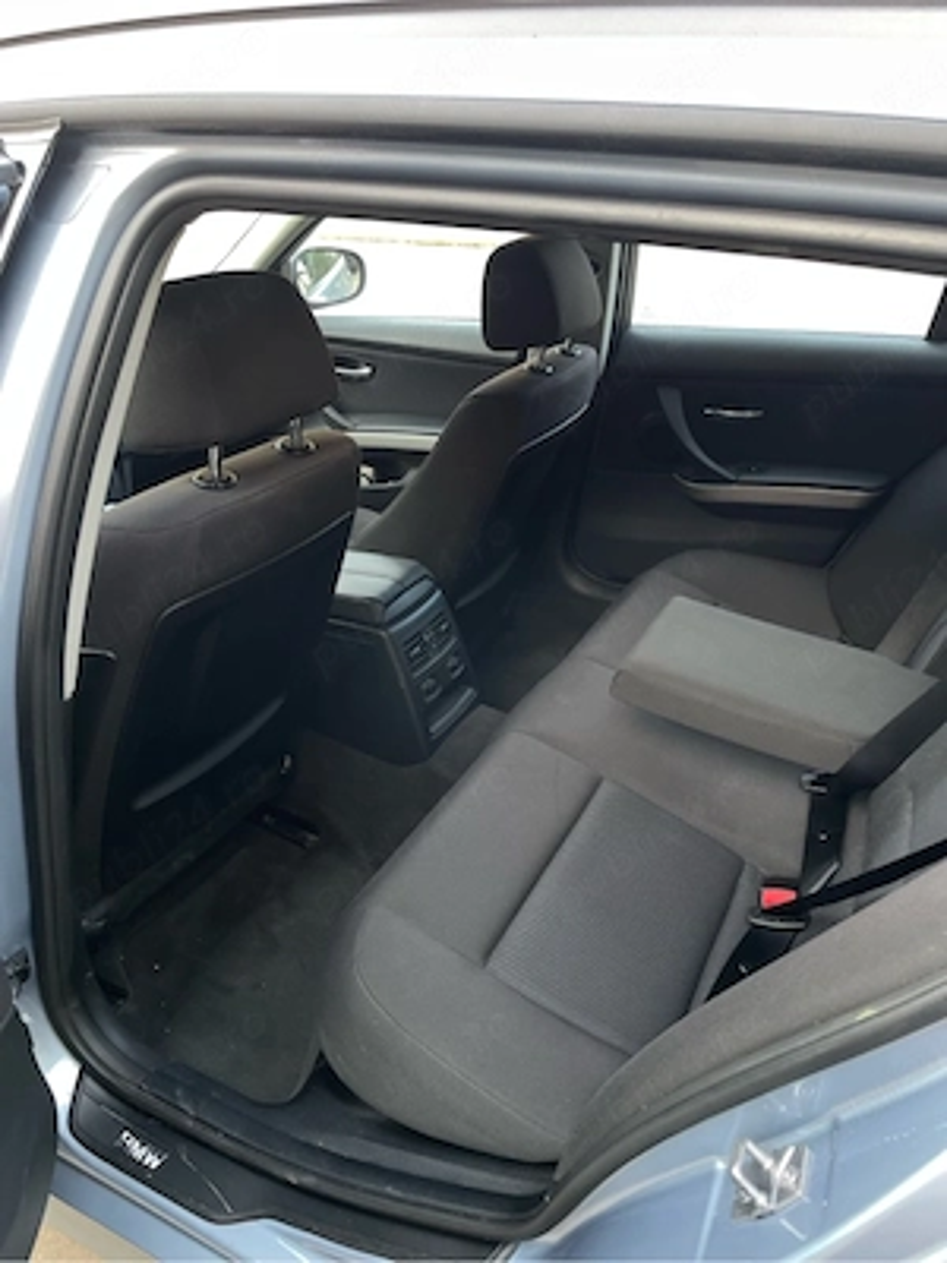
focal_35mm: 26
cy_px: 632
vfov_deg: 67.3
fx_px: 948
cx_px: 474
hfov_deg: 53.1
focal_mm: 4.2
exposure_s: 1/121
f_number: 1.6
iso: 80
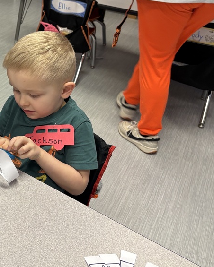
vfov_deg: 39.8
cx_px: -25
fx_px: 364
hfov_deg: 29.3
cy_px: 87
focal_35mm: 46
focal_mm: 5.96
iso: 125
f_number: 1.6
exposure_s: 1/60
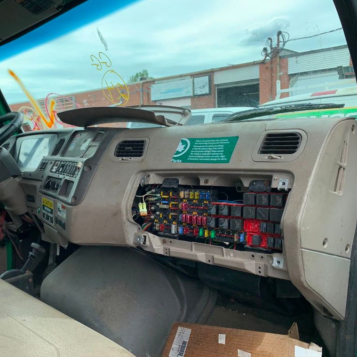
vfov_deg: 52.5
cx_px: 127
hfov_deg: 51.8
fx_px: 362
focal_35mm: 31
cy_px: 177
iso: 25
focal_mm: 4.25
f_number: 1.8
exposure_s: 1/639
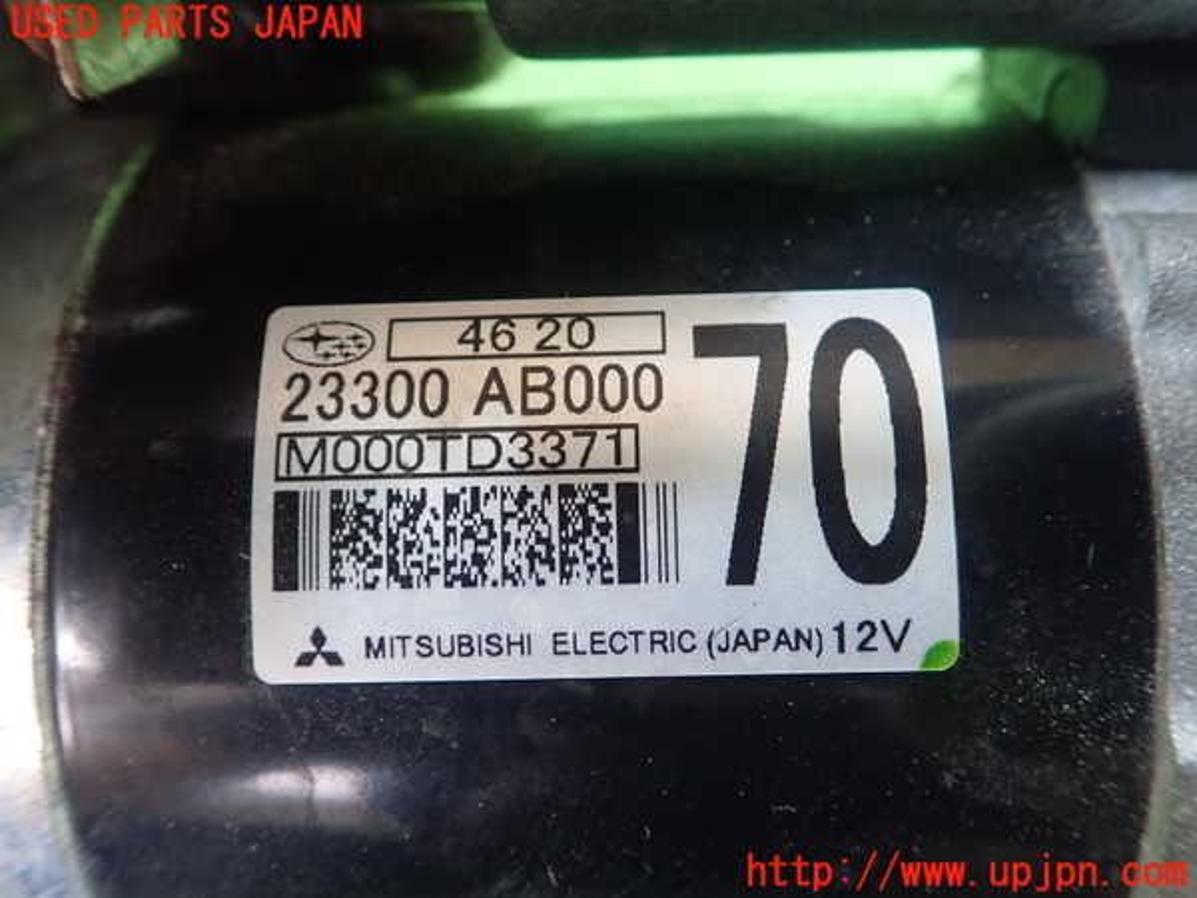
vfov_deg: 46.8
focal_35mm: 30
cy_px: 449
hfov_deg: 60.0
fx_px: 1037
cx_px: 598
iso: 800
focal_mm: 5.5
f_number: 2.3
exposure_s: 1/80
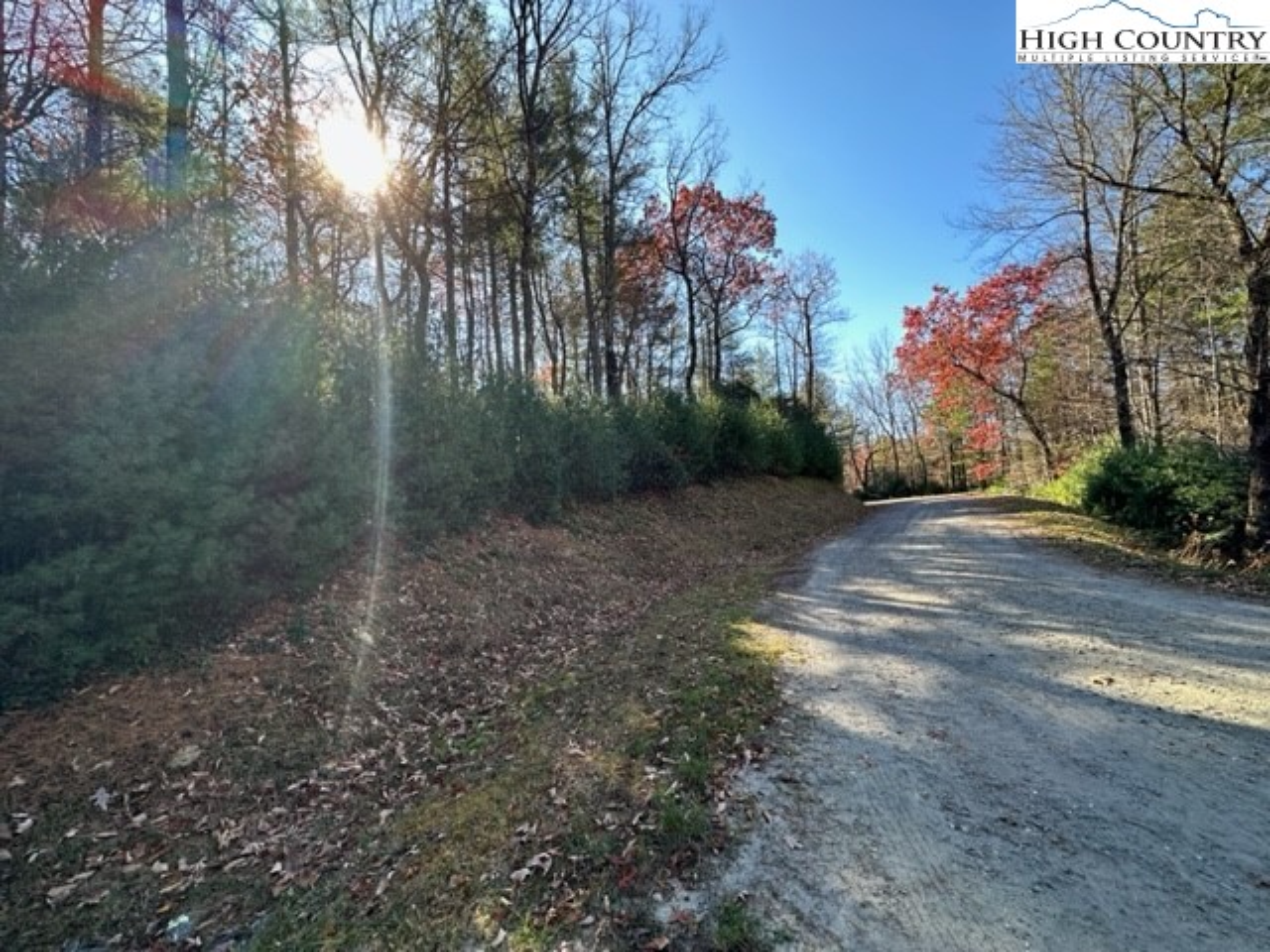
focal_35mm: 14
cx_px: 635
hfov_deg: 102.1
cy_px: 476
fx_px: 514
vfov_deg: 85.7
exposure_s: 1/208
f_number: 2.2
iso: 40
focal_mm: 2.22
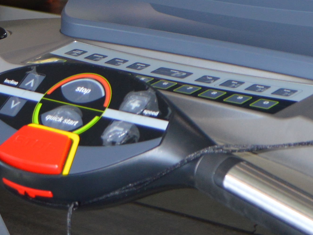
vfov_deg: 11.7
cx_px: 238
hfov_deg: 16.7
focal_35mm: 117
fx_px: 1058
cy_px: -193
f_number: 4
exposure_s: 1/60
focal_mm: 18
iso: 400
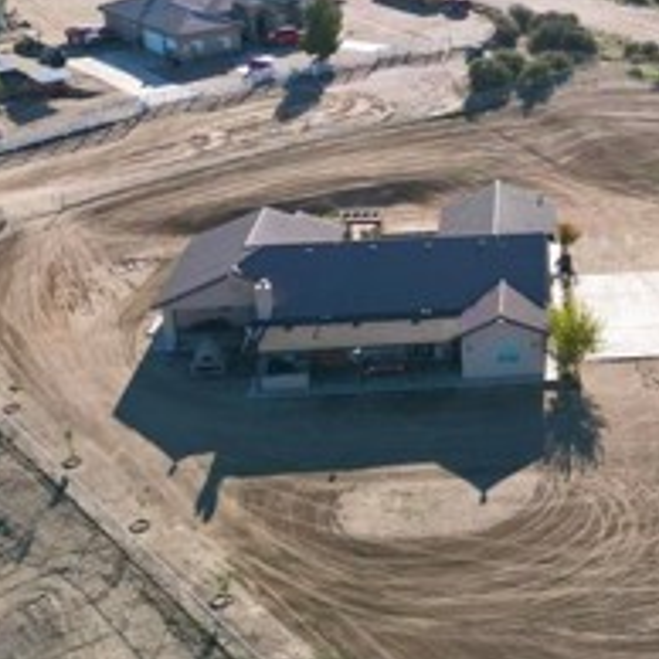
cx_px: 679
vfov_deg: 24.3
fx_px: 1508
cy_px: 153
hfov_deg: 23.5
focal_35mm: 70
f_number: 1.7
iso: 200
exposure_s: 1/3000
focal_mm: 6.72
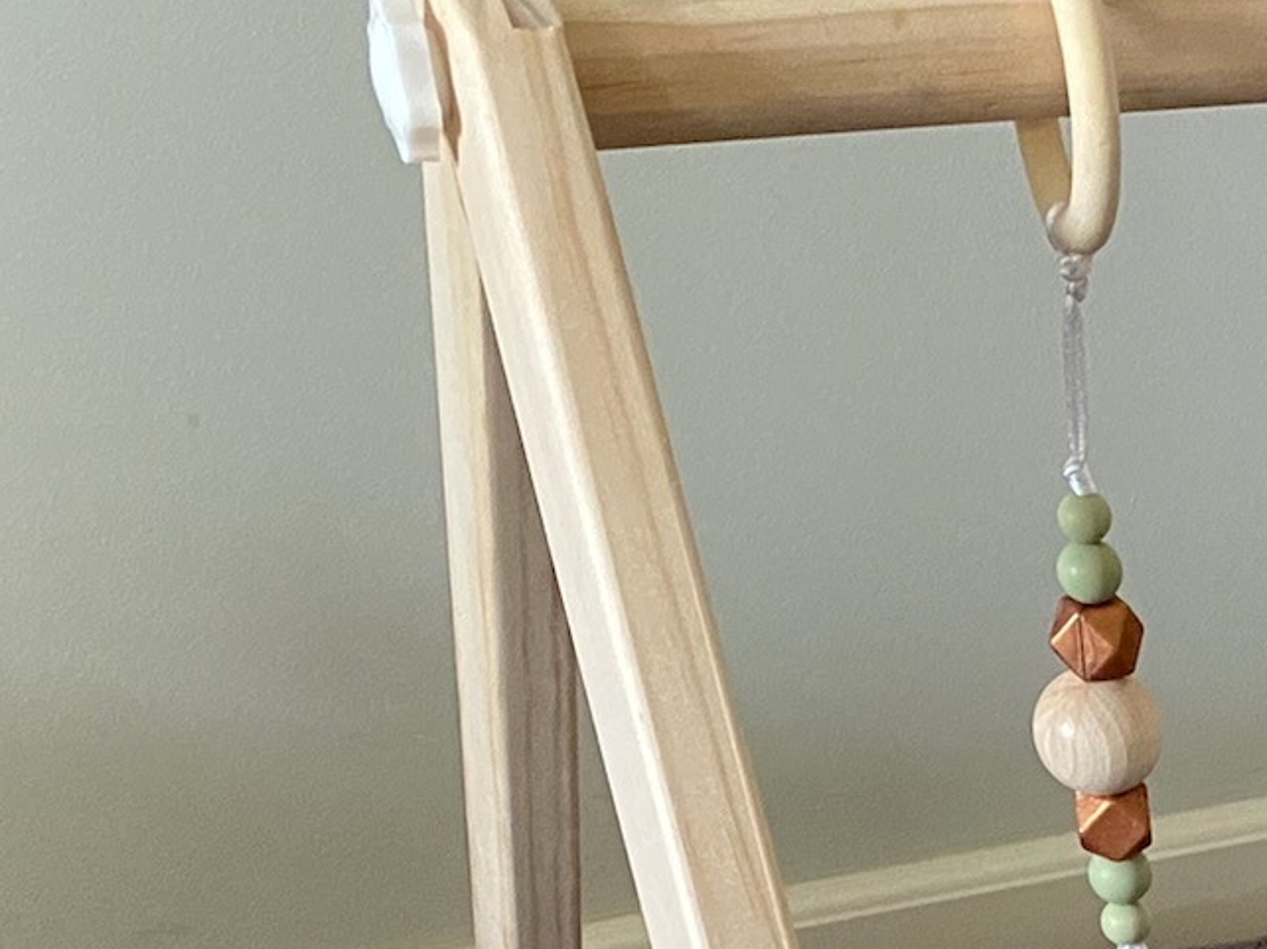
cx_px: 1636
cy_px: 1316
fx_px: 3037
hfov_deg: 21.4
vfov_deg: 16.5
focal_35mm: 83
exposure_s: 1/60
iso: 500
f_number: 1.8
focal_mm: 4.25
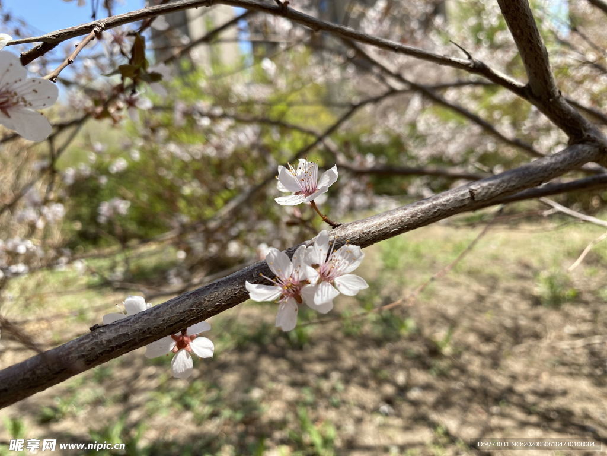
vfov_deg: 53.1
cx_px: 304
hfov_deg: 67.3
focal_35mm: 26
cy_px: 228
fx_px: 456
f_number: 1.8
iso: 32
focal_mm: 4.25
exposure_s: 1/1348
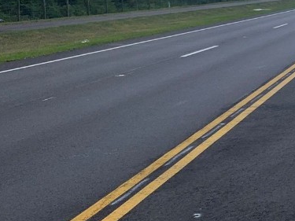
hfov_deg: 24.0
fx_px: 605
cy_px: 14
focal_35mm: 71
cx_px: 385
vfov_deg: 20.2
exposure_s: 1/3650
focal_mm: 4.25
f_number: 1.8
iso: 25
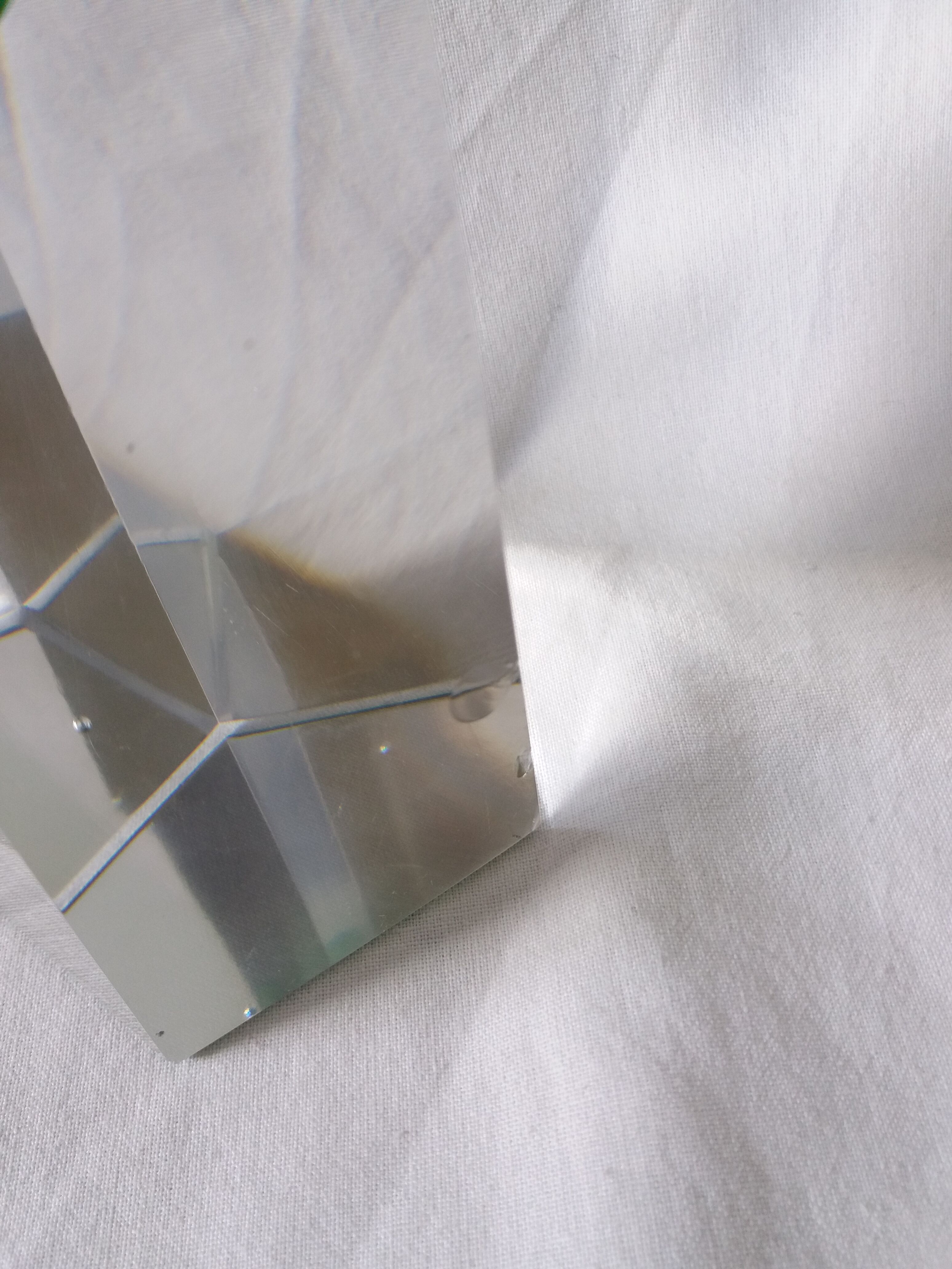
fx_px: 1027
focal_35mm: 28
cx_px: 476
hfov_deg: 49.7
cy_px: 634
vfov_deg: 63.4
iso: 64
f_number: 1.9
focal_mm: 3.7
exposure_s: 1/50
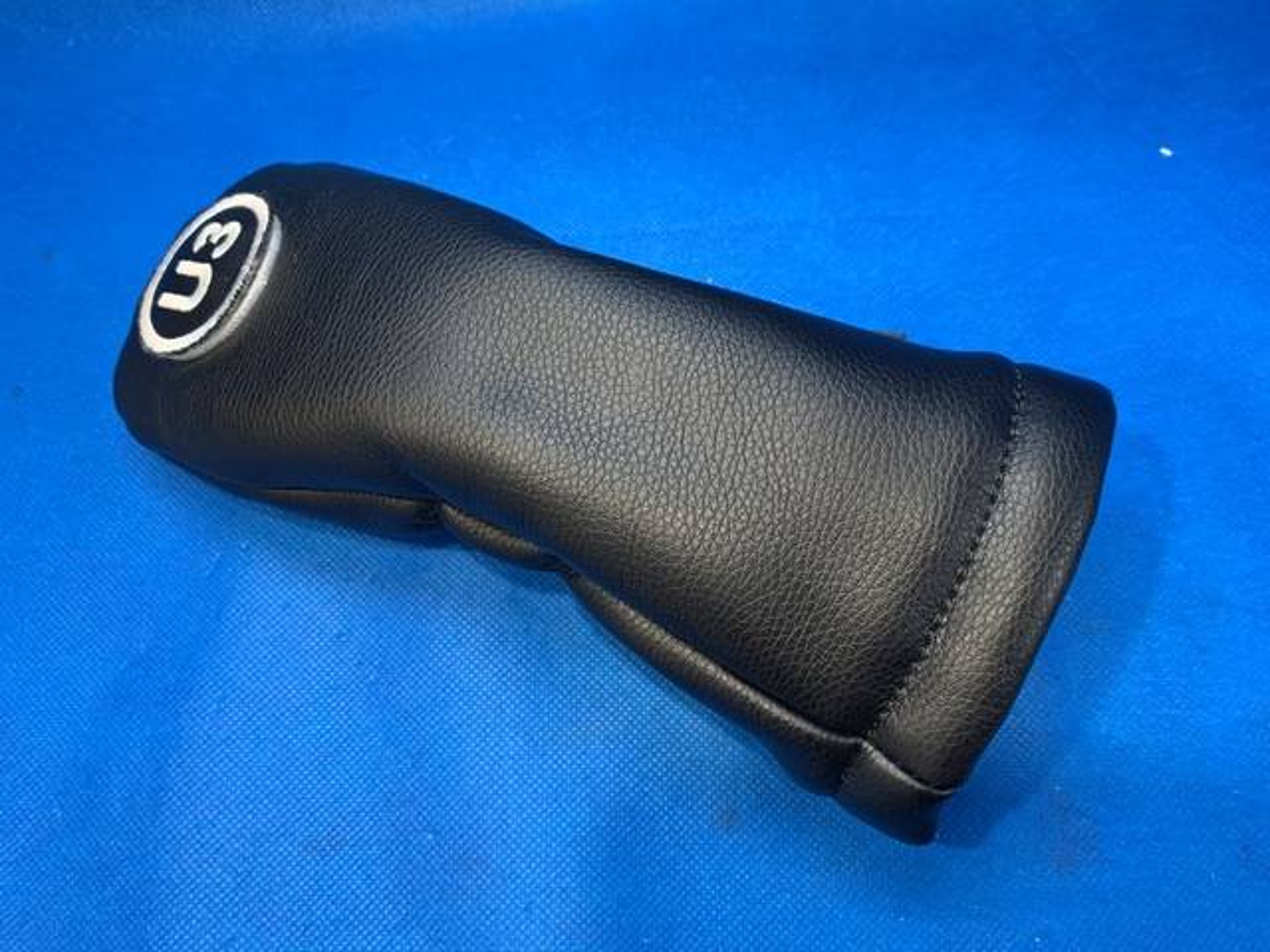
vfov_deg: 53.1
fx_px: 954
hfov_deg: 67.3
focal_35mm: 26
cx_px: 635
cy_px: 476
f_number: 1.8
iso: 125
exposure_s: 1/60
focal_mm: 4.25
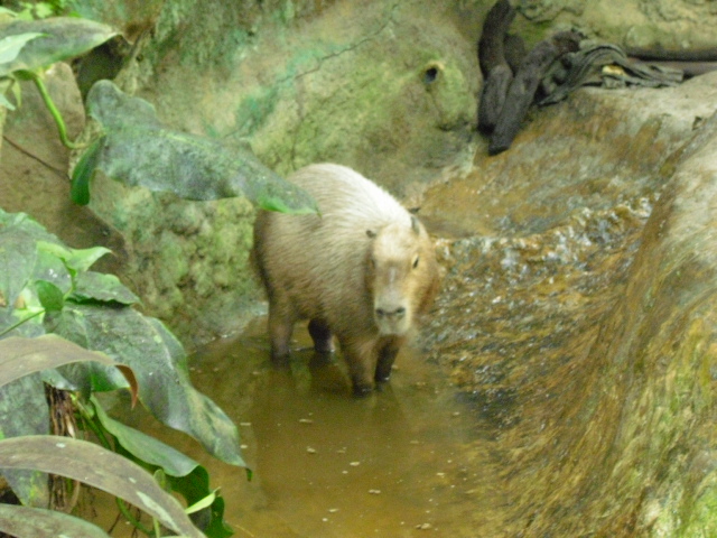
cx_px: 358
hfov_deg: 17.4
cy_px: 269
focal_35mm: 113
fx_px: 2341
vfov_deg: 13.1
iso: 800
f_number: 5.2
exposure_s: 1/8
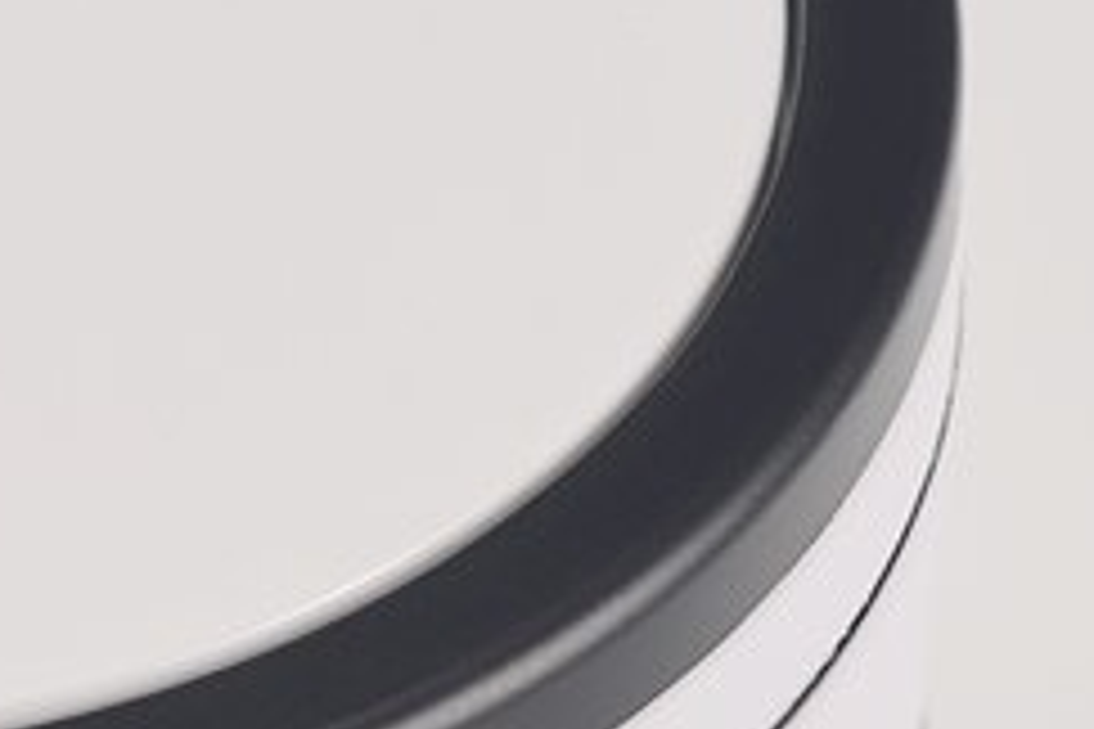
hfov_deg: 4.4
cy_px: 873
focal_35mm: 466
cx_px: -1238
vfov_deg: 2.9
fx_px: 14160
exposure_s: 1/100
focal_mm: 105
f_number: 11
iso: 64
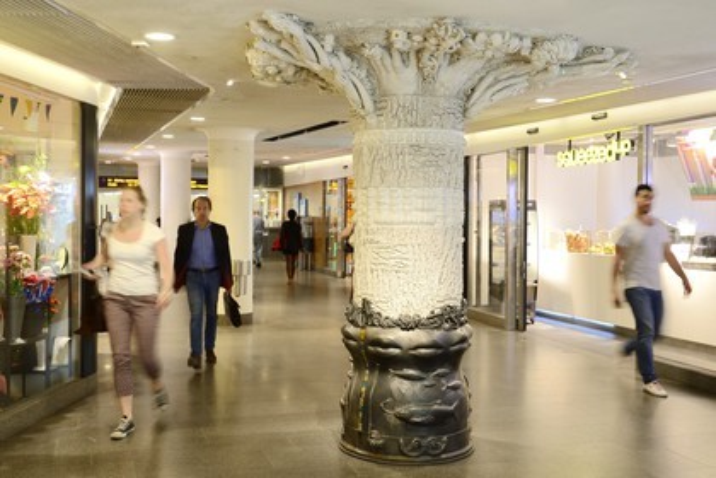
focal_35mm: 38
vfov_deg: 35.1
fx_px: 756
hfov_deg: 50.7
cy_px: 239
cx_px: 358
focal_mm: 38
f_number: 7.1
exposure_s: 1/13
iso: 800
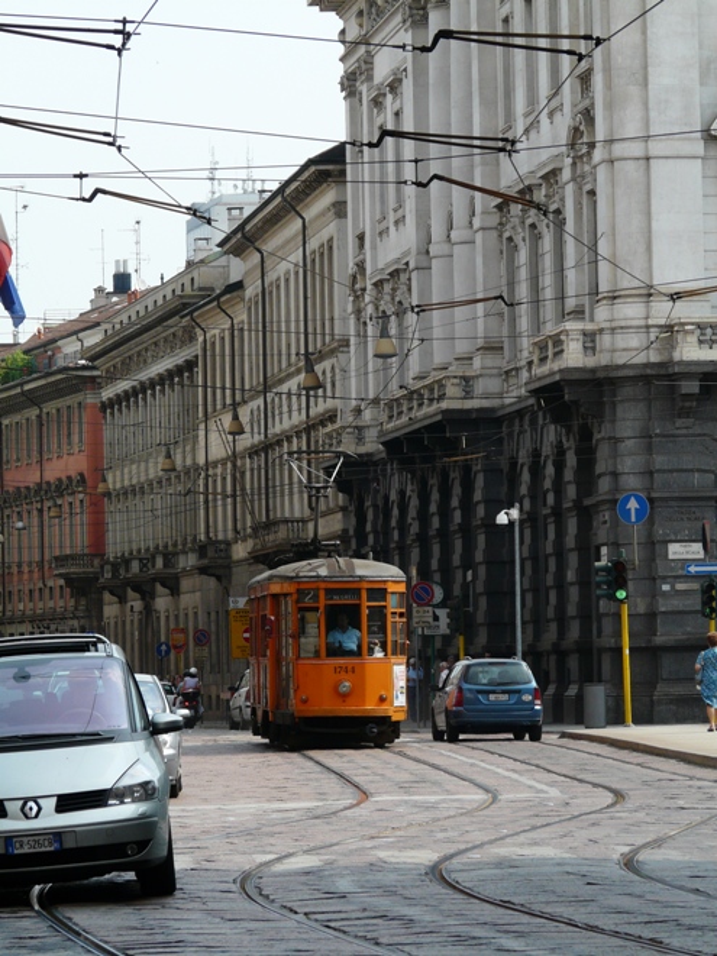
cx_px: 358
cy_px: 478
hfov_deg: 7.4
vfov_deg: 9.8
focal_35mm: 202
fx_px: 5579
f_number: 5.6
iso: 100
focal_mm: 33.2
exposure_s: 1/320
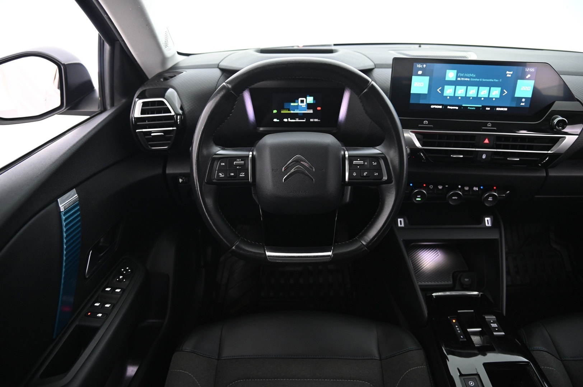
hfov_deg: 73.8
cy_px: 194
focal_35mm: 24
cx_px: 292
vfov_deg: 53.1
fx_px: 388
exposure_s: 1/15
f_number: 4
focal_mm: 24
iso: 2000
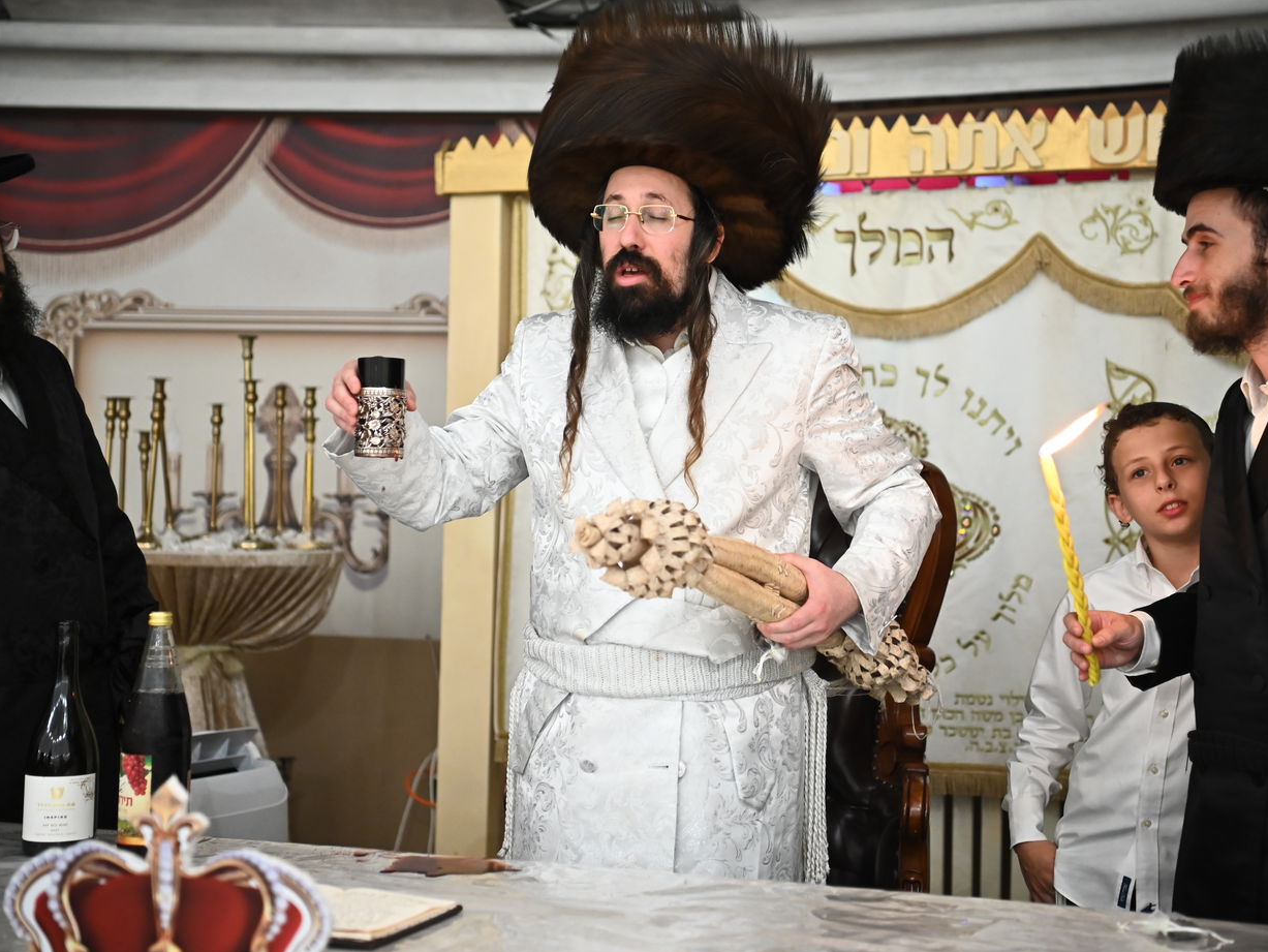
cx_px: 671
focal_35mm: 57
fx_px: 2089
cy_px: 481
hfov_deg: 33.8
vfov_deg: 25.7
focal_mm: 52
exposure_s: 1/160
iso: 3200
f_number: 3.2
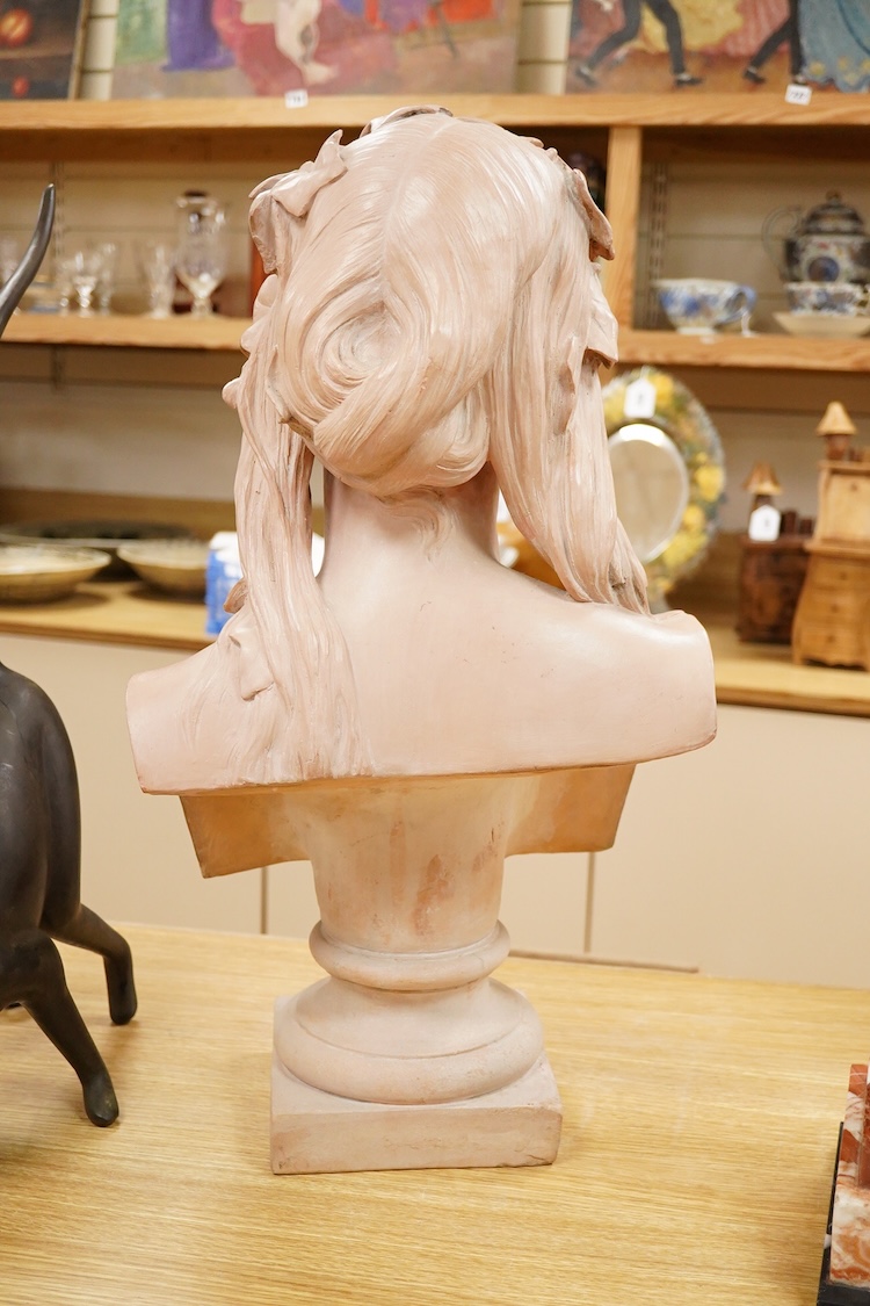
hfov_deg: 29.9
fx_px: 1631
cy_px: 653
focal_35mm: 45
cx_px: 435
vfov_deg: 43.6
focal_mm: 30
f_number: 3.5
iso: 2500
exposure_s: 1/320
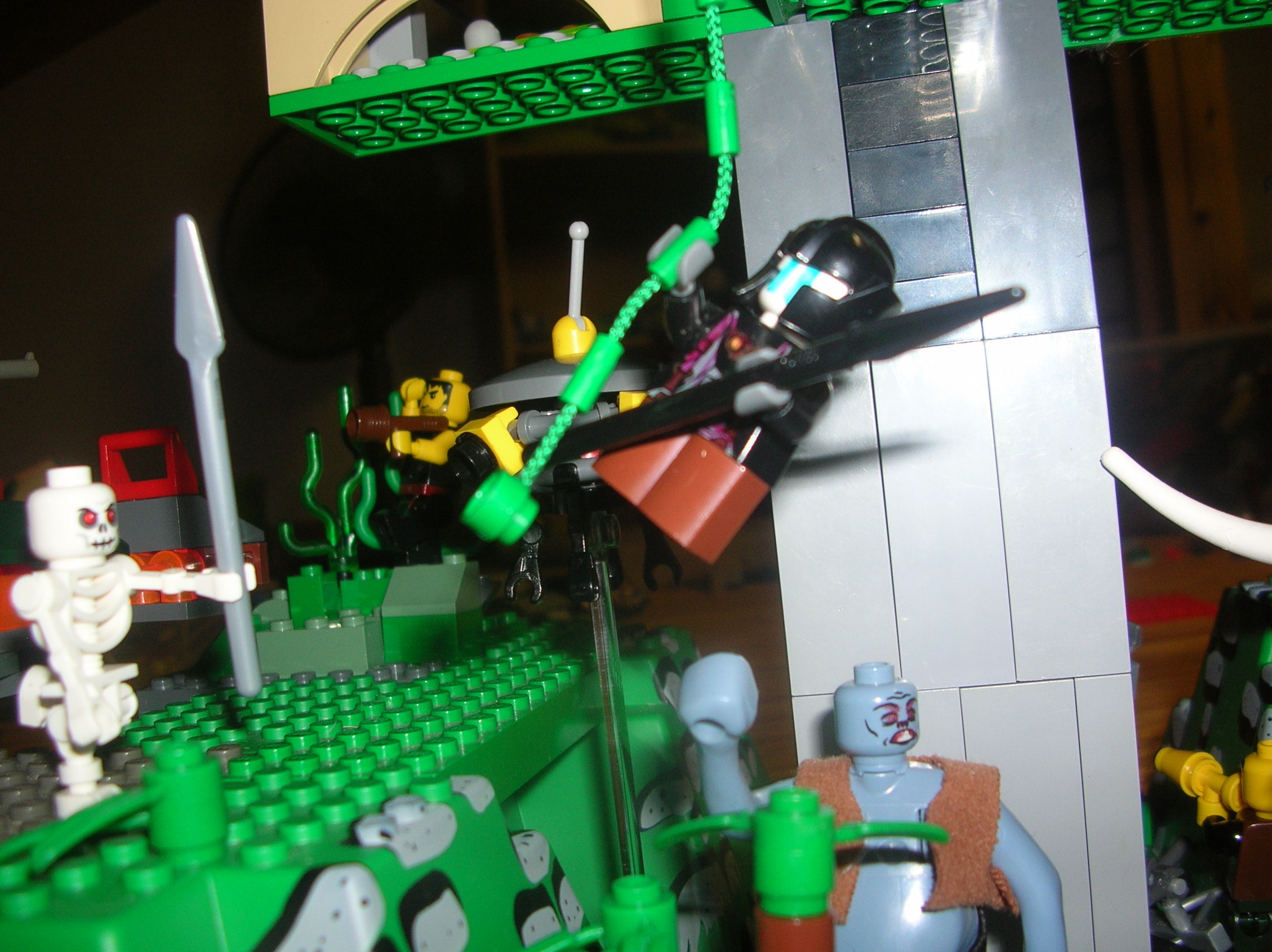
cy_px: 476
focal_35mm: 35
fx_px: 1285
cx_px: 636
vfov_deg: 40.6
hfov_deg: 52.7
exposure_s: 1/60.1
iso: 50
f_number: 2.8
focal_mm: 5.8
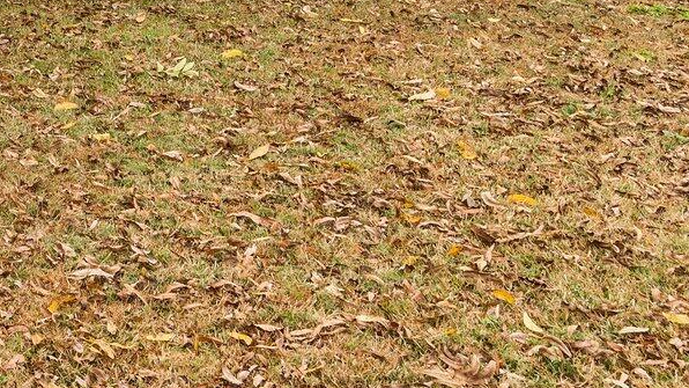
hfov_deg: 25.3
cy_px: -348
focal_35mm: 72
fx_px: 1315
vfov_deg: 14.4
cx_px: -209
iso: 100
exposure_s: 1/200
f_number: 8
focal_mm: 20
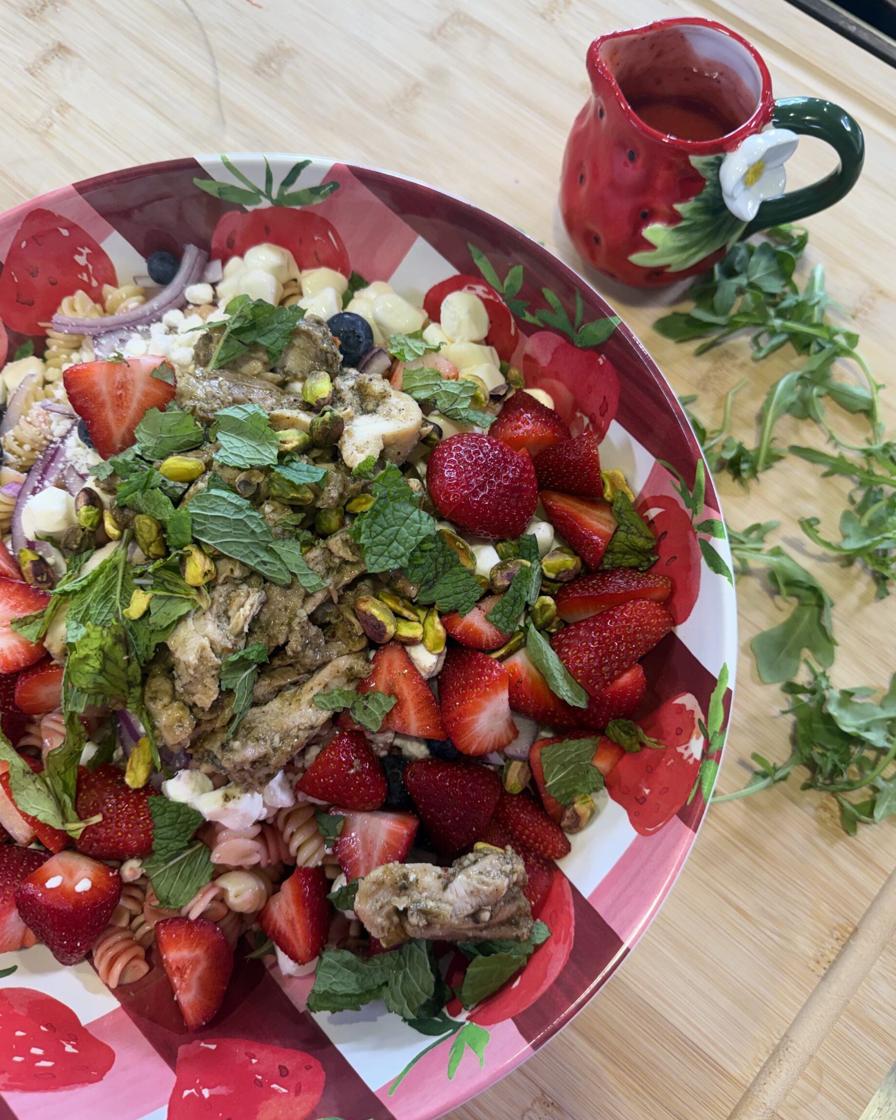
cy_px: 562
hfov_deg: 54.9
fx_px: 862
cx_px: 444
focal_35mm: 26
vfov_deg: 66.0
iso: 100
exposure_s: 1/120
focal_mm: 6.76
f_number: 1.78
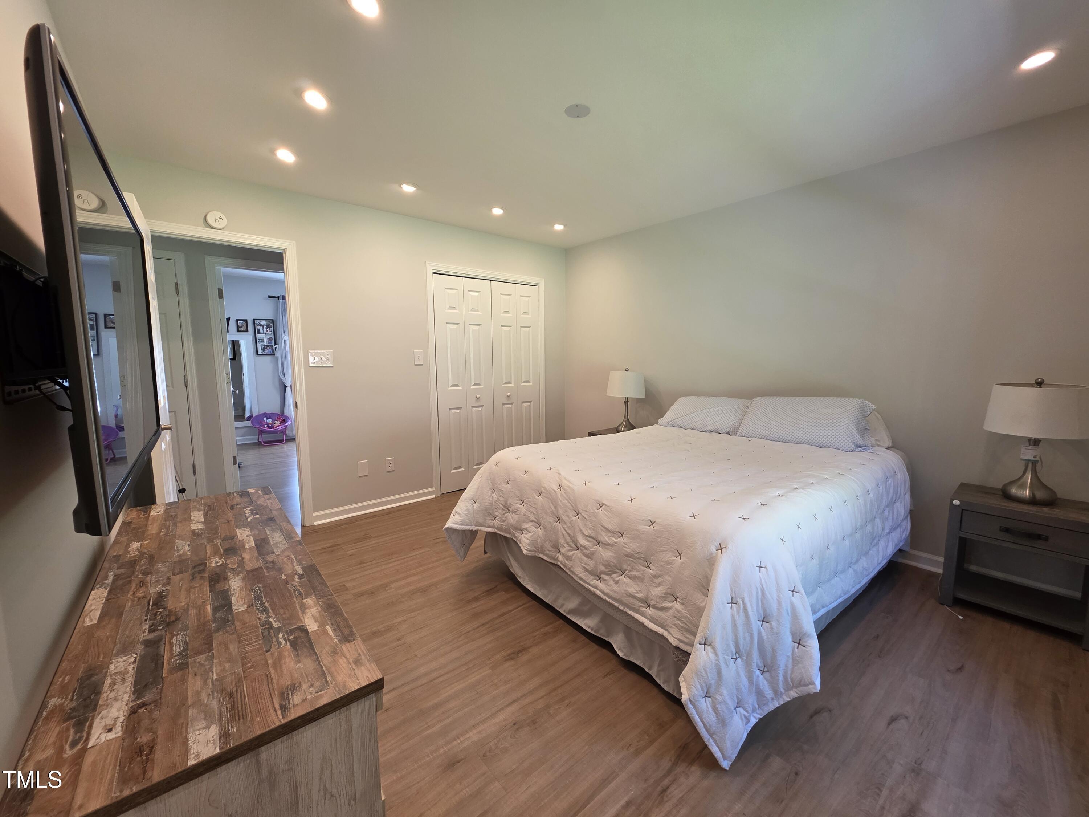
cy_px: 408
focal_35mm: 13
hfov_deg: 106.2
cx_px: 544
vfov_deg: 89.9
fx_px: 409
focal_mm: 2.2
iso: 160
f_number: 1.9
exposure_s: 1/120
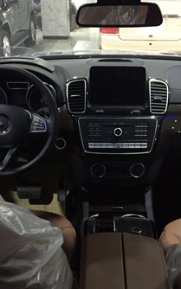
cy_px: 156
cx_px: 108
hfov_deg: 28.0
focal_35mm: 46
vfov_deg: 43.4
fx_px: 363
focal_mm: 4.15
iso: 500
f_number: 2.2
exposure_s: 1/17
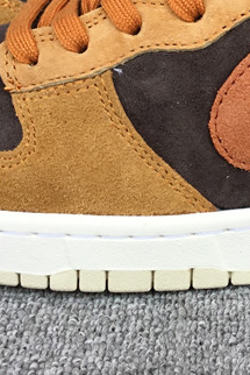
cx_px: 259
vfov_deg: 22.2
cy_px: 52
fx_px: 936
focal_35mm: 90
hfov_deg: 14.9
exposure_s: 1/450
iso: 25
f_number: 2.4
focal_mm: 3.3
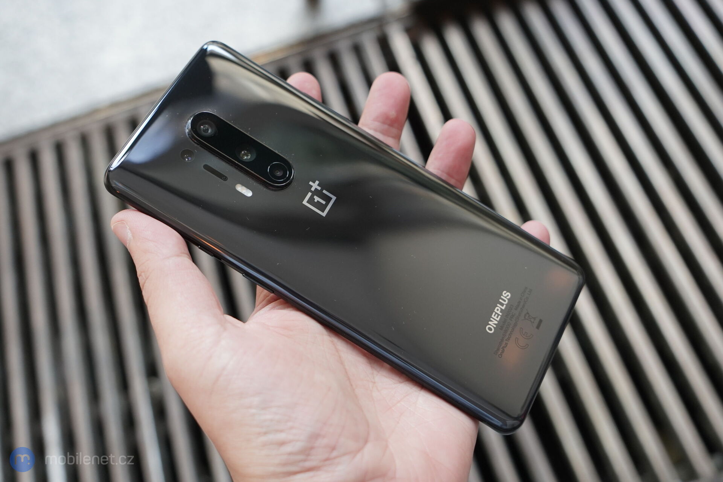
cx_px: 362
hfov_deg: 55.8
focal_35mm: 34
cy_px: 241
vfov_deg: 38.9
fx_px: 683
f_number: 4
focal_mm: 34
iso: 1250
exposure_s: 1/160
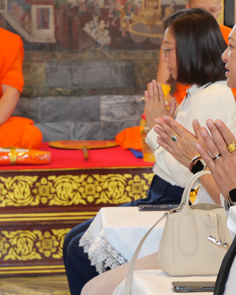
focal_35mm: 213
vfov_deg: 9.1
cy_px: 146
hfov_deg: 7.2
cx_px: 262
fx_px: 1859
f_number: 5.6
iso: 200
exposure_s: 1/6
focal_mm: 60
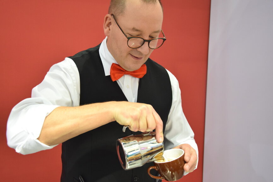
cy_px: 91
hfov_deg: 43.6
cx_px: 136
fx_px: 341
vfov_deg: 29.9
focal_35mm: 45
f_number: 5.6
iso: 1600
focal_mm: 30
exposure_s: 1/125
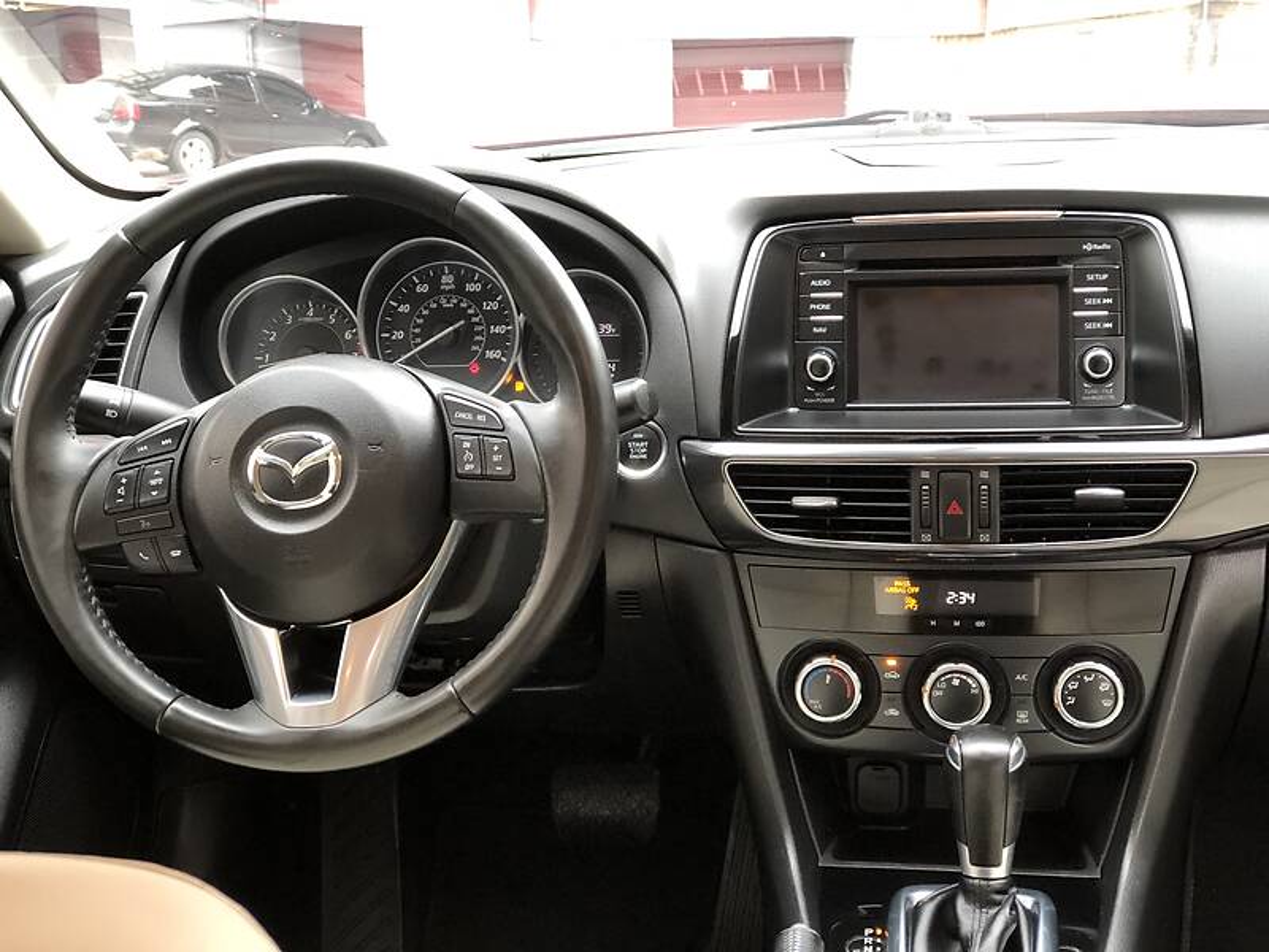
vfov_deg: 25.7
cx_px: 634
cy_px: 476
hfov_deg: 33.8
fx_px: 2090
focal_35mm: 57
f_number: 2.8
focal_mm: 6.6
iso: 160
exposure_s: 1/30
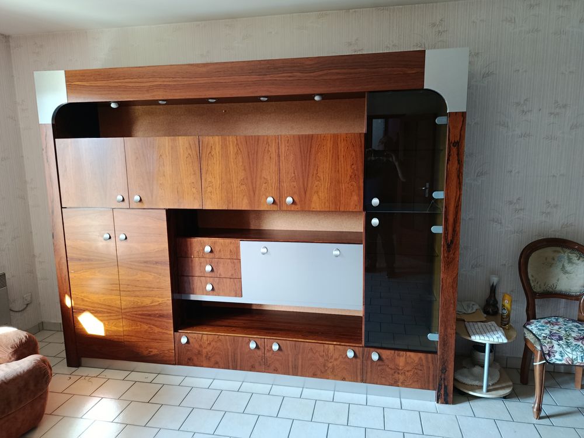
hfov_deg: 71.6
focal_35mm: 24
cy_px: 219
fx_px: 405
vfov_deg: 56.8
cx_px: 292
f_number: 1.7
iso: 1081
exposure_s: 1/33.3
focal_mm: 5.24
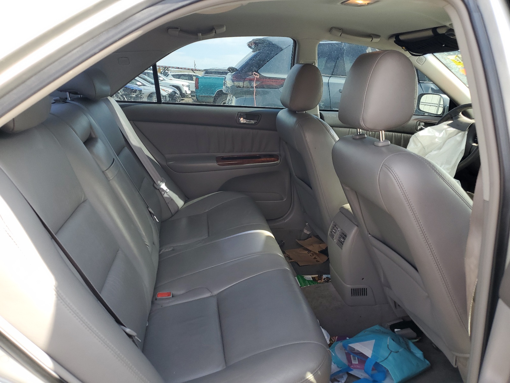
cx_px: 255
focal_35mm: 26
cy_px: 192
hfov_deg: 67.3
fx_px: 383
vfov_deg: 53.1
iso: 50
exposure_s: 1/345
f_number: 1.5
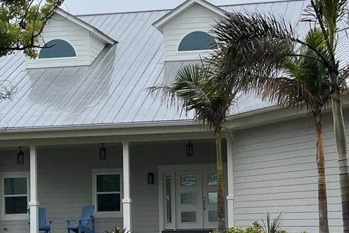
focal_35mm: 87
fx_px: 844
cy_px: 179
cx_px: 199
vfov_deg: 15.6
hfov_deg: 23.3
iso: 50
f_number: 1.6
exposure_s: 1/891
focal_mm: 5.1
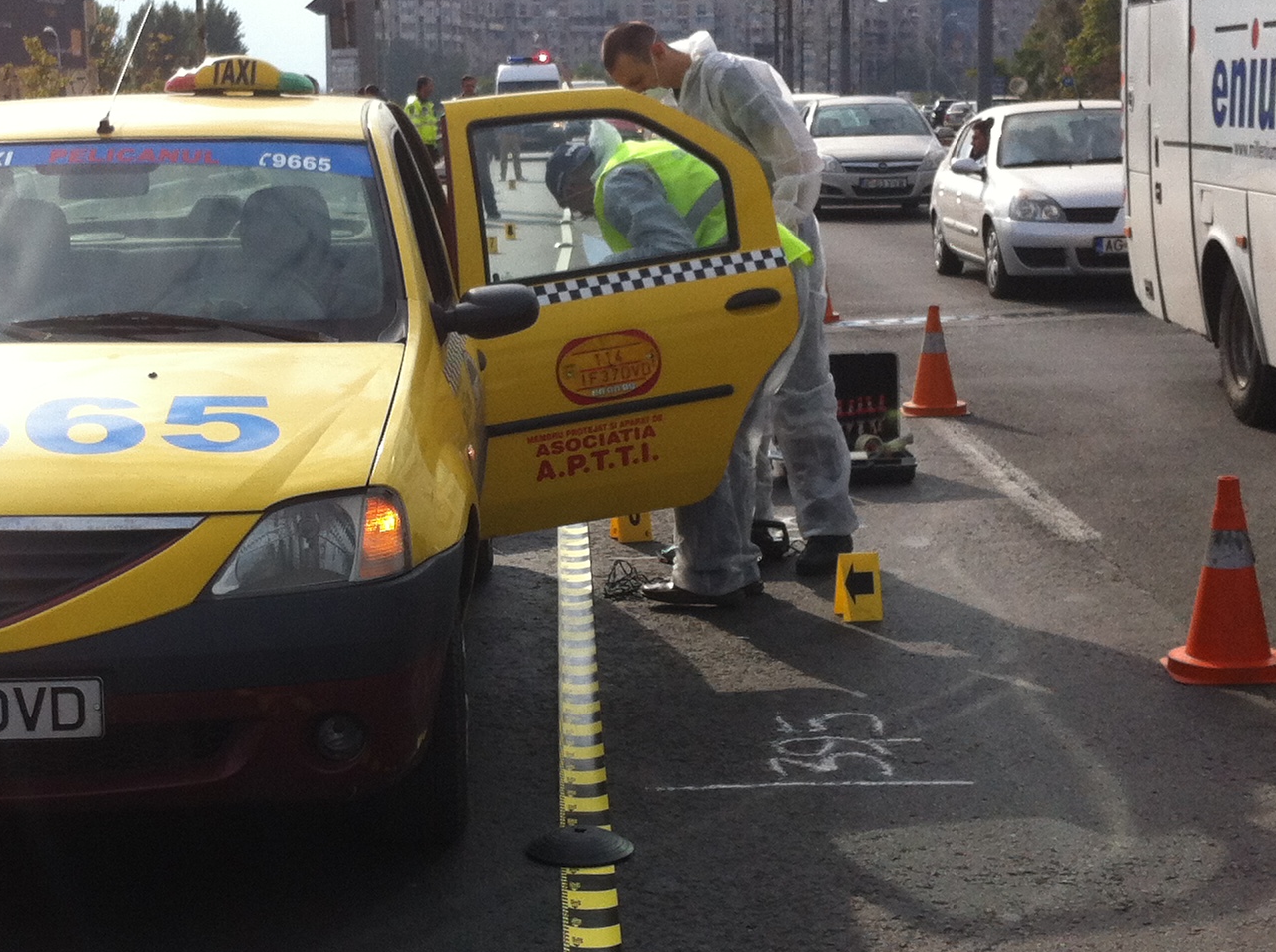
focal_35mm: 71
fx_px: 2613
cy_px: 452
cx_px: 386
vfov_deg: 20.7
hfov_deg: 27.2
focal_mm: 3.85
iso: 80
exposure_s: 1/1508
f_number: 2.8
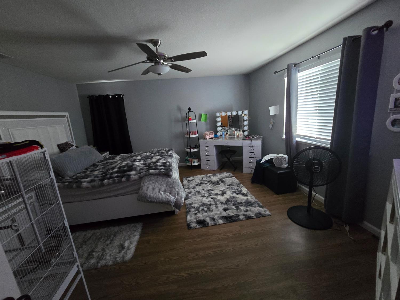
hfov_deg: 106.2
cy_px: 150
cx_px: 200
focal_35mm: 13
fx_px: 150
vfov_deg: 89.9
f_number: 2.2
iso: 1250
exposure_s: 1/24
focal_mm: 2.2
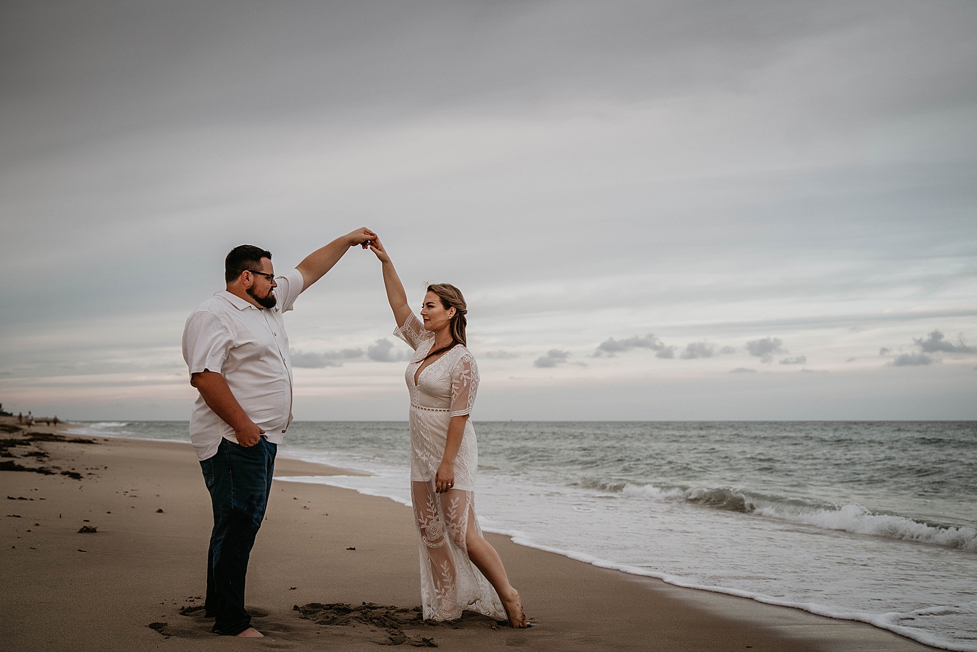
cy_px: 326
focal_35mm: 37
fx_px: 1004
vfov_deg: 35.9
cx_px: 488
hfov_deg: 51.9
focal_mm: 37
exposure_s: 1/200
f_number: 2.8
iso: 200
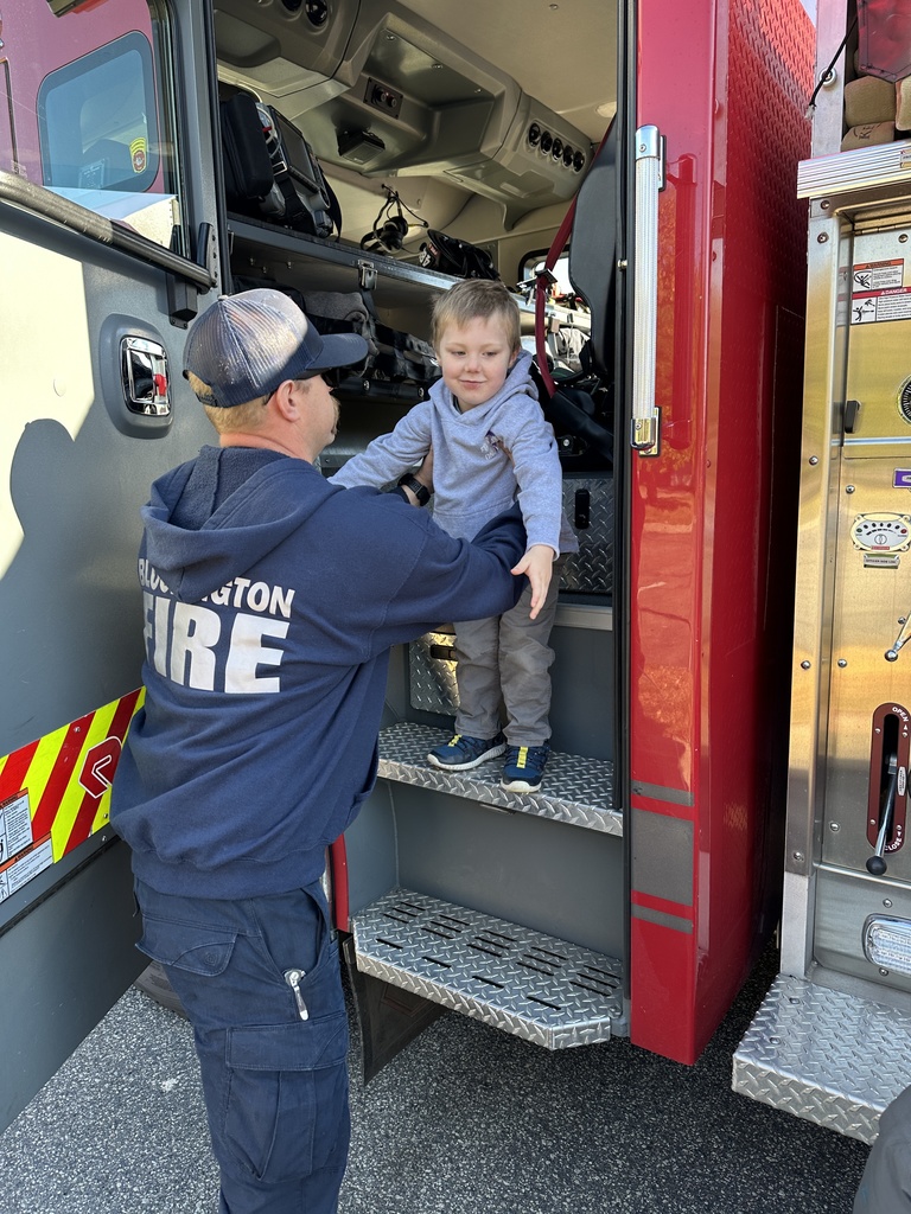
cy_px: 607
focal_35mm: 24
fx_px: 842
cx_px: 456
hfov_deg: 56.8
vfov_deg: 71.6
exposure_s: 1/173
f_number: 1.78
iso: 64
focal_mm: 6.86
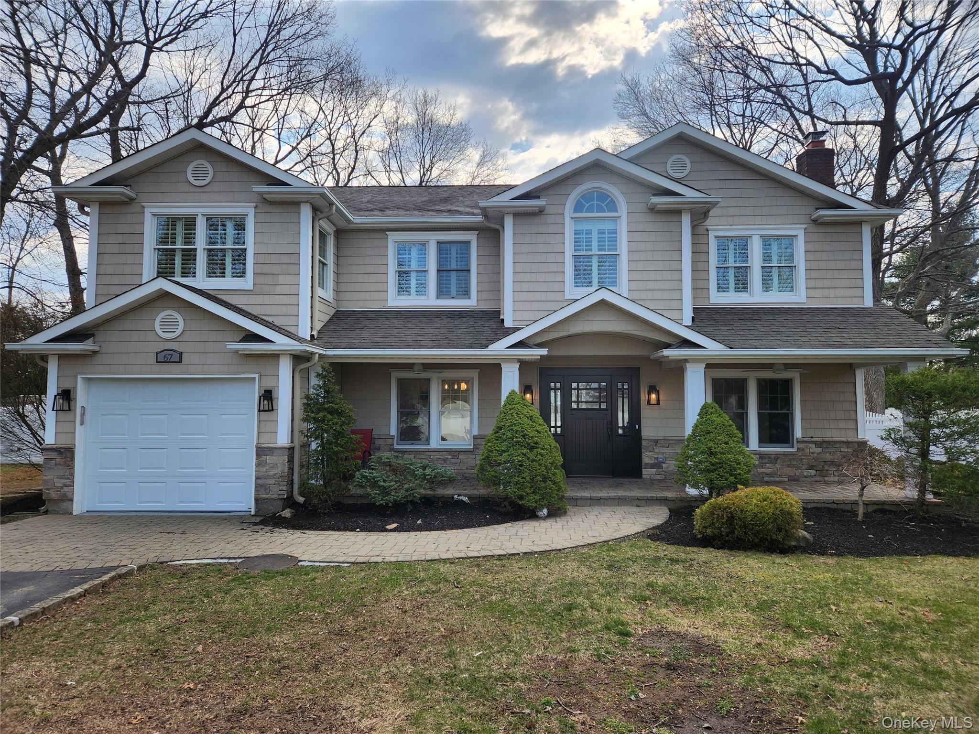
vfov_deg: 58.9
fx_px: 650
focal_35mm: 23
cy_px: 367
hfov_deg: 73.9
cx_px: 490
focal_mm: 5.4
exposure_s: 1/900
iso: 20
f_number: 1.8
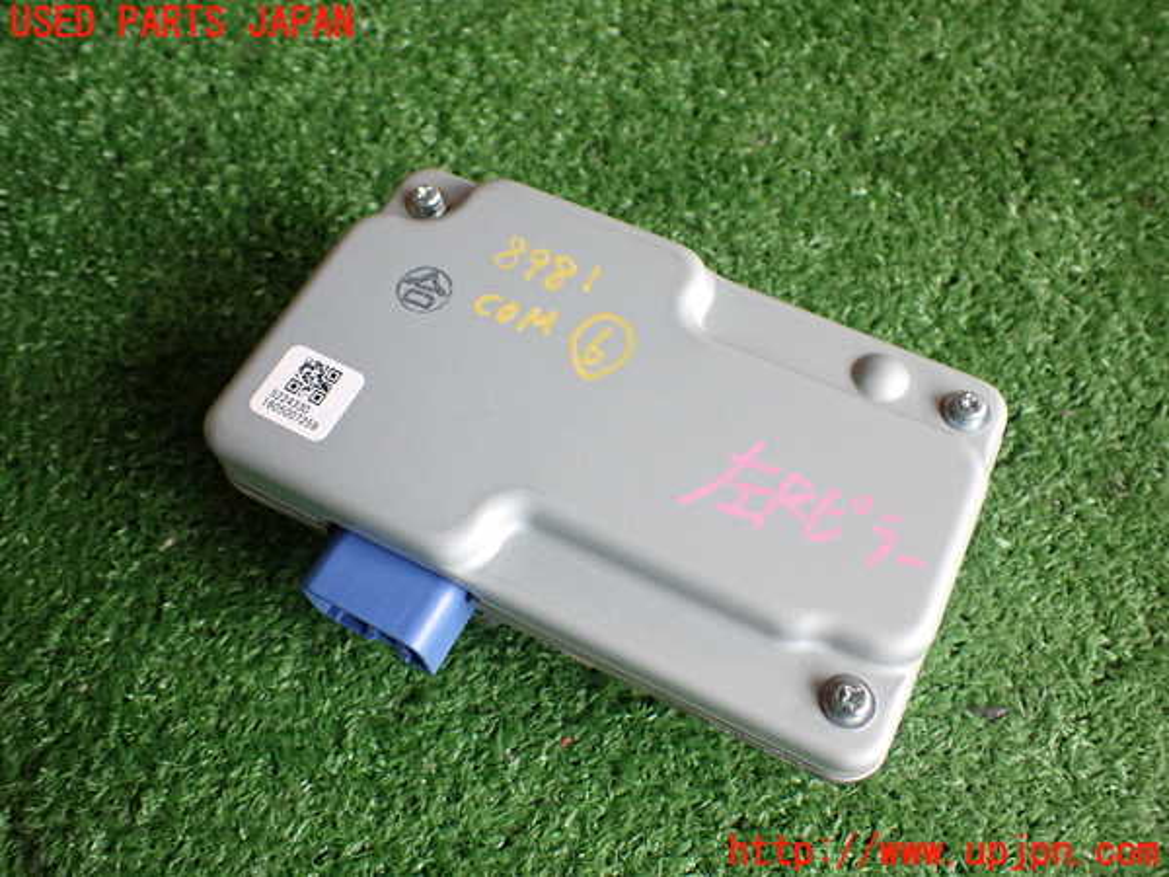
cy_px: 438
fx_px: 1013
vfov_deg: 46.8
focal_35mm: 30
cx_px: 584
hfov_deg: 60.0
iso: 250
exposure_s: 1/125
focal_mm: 5.4
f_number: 2.3
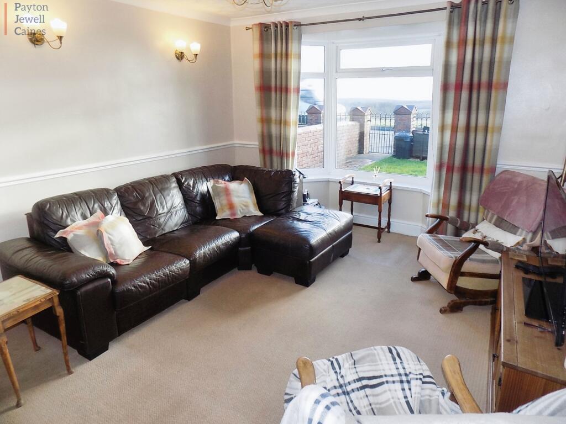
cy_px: 212
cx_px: 283
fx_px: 376
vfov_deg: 58.9
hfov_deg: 73.9
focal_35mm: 23
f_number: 3.1
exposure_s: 1/30
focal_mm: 4
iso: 140
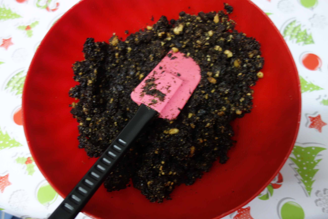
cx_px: 169
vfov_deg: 45.0
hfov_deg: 63.6
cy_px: 109
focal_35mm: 29
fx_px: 264
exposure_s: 1/30
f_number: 1.8
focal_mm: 10.4
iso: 500
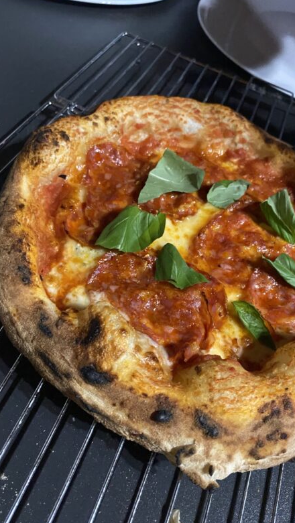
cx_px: 188
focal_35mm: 29
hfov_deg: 39.9
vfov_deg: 66.0
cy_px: 263
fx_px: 403
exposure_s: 1/30
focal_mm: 4.25
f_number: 1.8
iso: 800
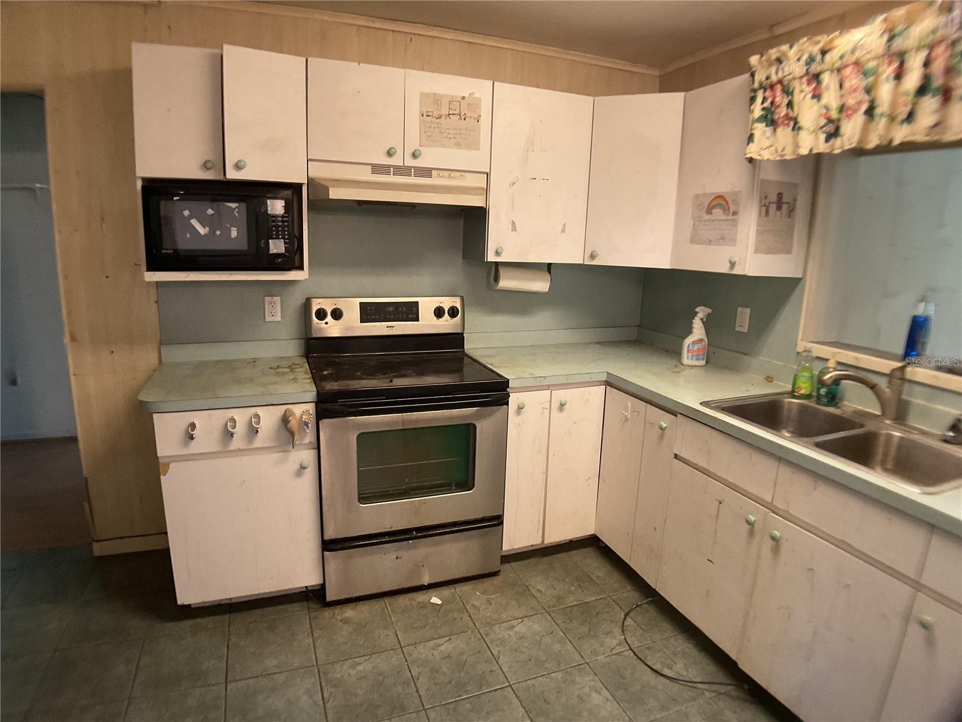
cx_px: 481
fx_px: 806
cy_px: 361
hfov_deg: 61.7
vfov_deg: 48.2
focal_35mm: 29
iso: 250
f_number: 1.8
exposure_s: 1/50
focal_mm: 3
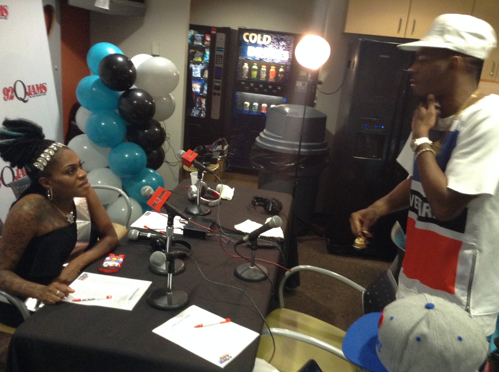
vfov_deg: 42.8
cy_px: 186
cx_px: 250
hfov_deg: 55.4
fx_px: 475
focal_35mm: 33
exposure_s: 1/20
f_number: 2.4
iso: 200
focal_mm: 3.3
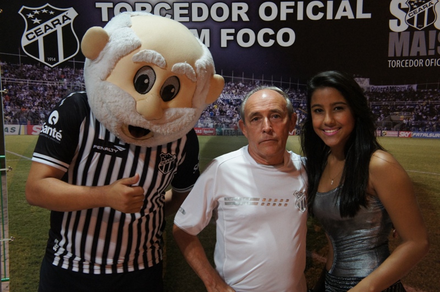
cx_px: 220
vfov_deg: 26.4
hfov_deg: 38.9
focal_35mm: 51
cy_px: 146
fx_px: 622
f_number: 4.5
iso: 1600
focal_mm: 34
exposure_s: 1/40
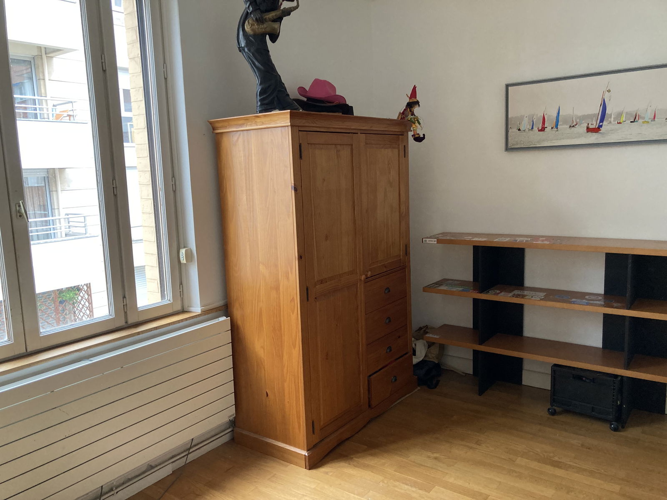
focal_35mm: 28
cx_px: 334
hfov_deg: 63.4
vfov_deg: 49.7
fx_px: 540
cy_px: 250
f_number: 1.8
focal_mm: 3.99
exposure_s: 1/60
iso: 200
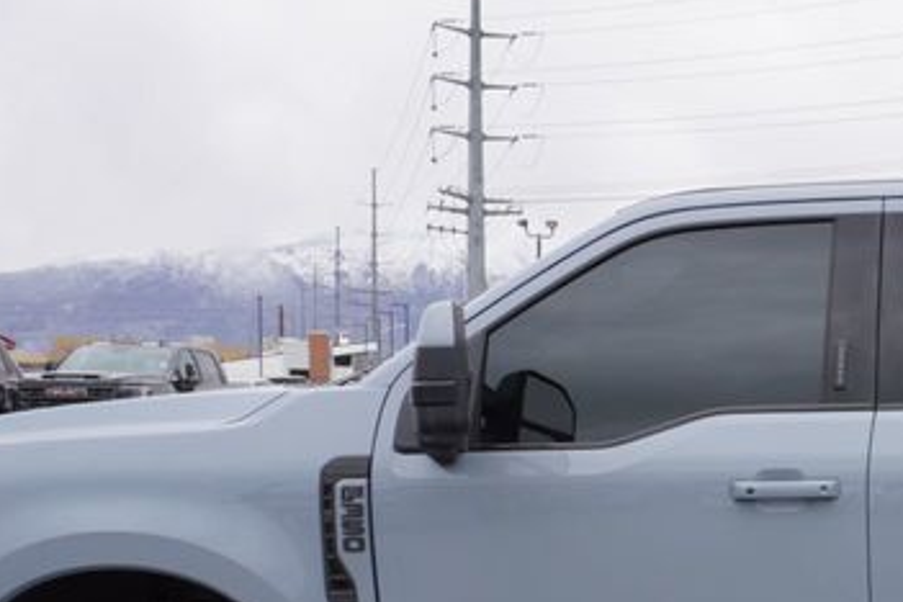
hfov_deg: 25.2
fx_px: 1868
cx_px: 1003
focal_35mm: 74
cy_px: 633
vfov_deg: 17.8
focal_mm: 17
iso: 100
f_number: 5.6
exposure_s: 1/125
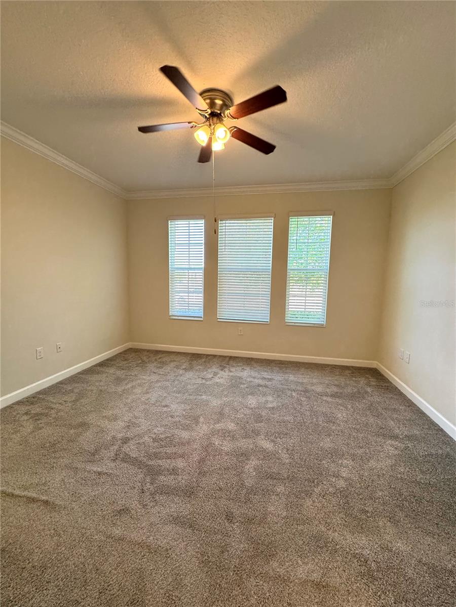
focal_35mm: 14
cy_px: 304
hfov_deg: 85.7
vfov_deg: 102.1
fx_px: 246
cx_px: 228
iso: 250
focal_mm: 2.22
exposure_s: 1/120
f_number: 2.2
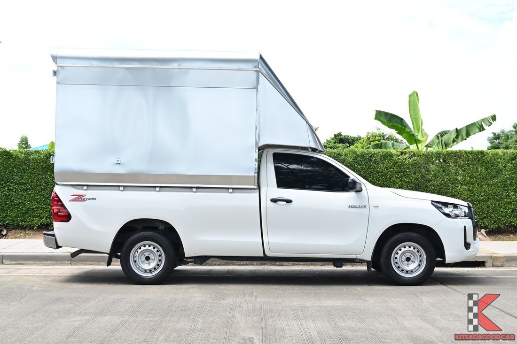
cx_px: 258
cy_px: 172
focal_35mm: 51
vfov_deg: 26.5
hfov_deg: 38.9
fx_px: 732
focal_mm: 34.5
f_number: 5.6
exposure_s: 1/180
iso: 100
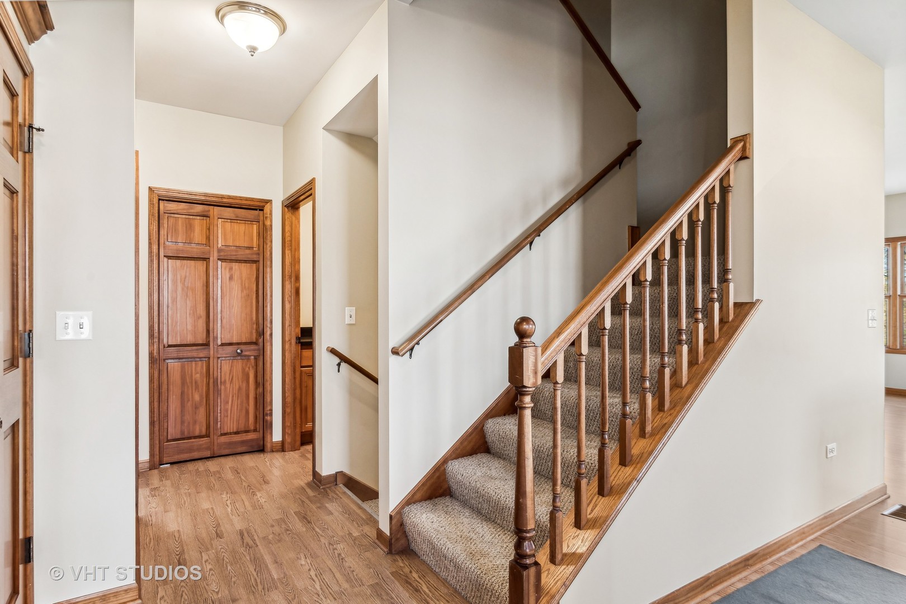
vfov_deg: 67.4
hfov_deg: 90.0
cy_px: 302
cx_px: 453
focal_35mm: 18
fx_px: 453
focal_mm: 12
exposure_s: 1/4
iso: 100
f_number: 9
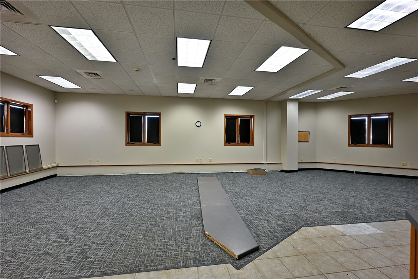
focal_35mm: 16
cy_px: 140
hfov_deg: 96.7
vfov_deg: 73.7
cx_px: 209
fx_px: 186
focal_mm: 16
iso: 250
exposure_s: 1/20
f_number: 5.6
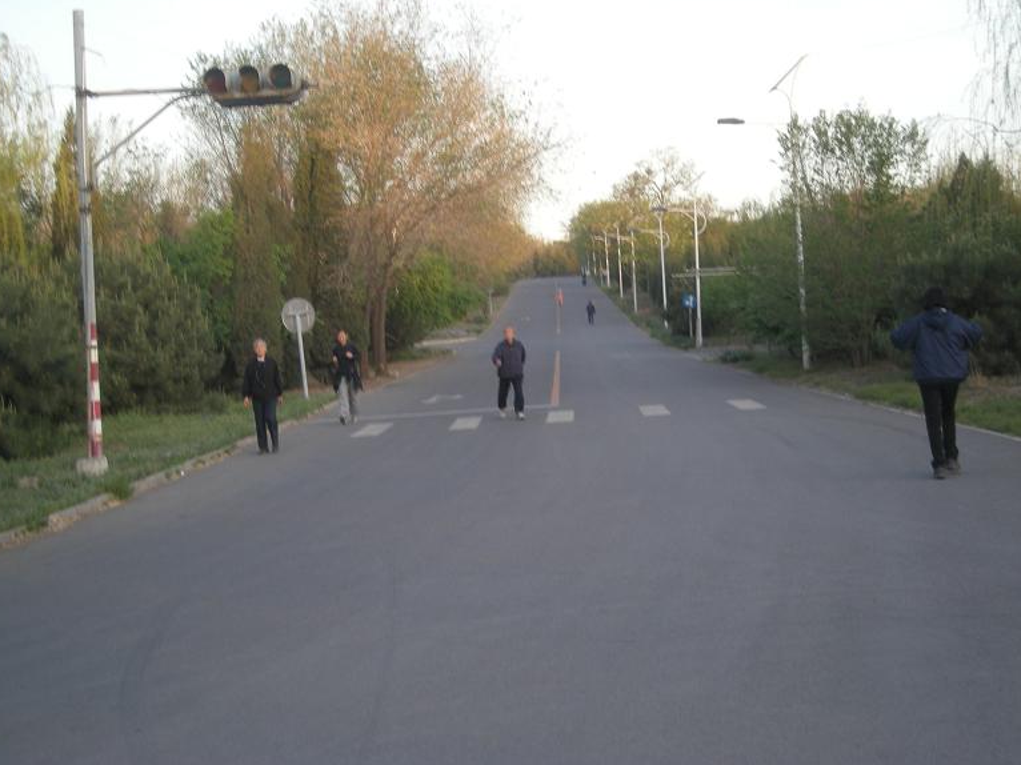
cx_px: 507
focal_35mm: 62
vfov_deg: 23.6
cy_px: 377
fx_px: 1828
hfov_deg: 31.2
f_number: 3.5
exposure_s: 1/59.7
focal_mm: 9.9
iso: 68
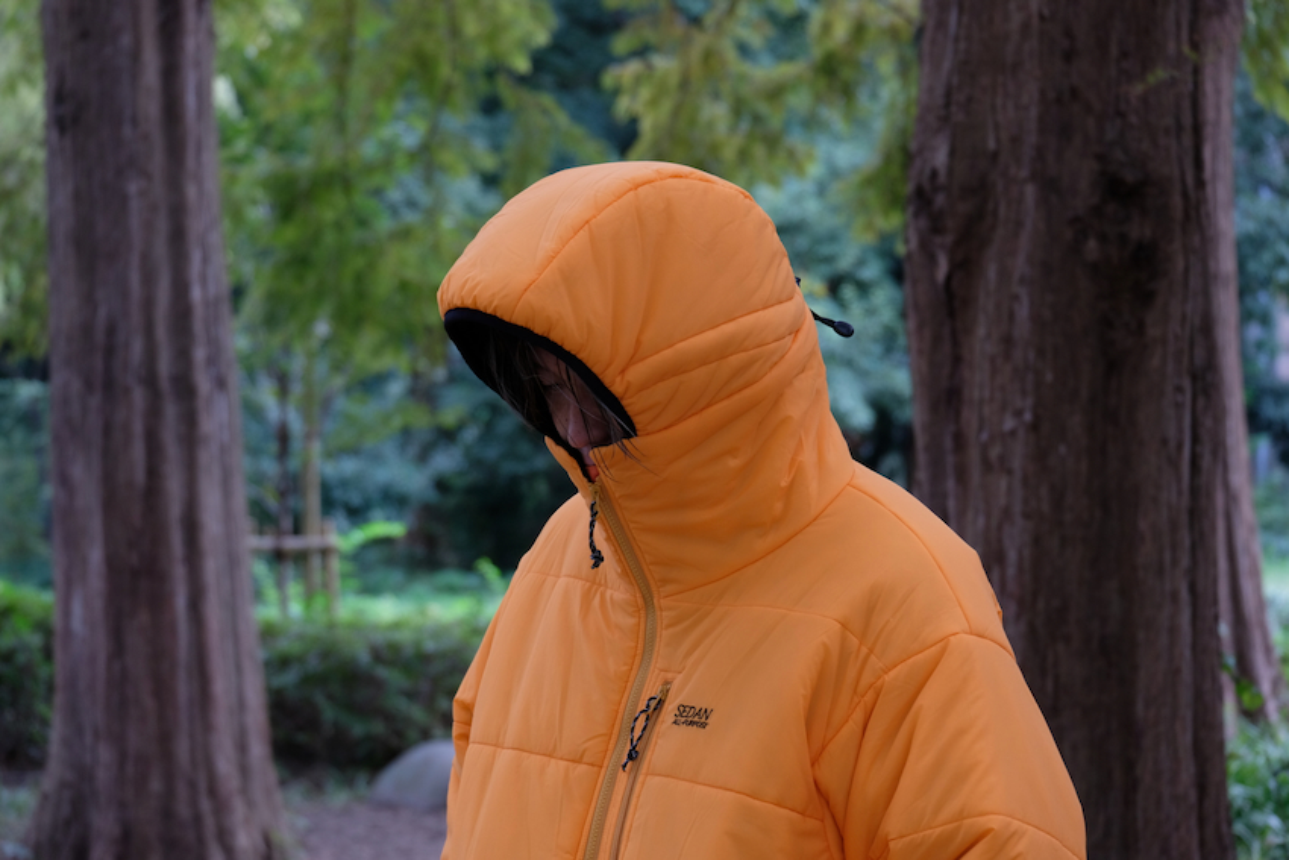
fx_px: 4046
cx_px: 644
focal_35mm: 113
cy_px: 430
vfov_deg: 12.1
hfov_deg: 18.1
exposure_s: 1/75
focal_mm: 75.4
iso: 500
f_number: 5.6
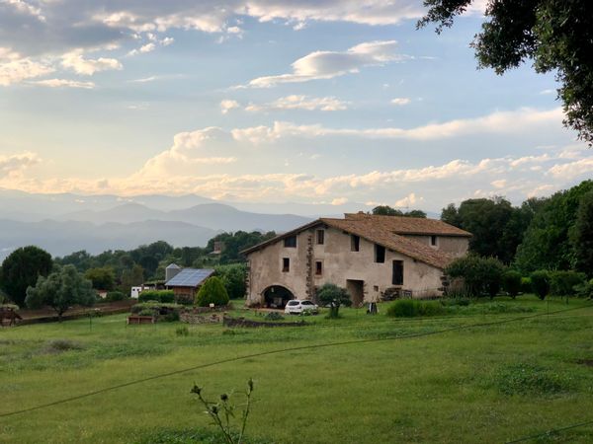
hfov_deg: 36.8
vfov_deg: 28.0
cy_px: 222
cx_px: 296
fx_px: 891
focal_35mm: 52
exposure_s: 1/1021
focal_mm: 6
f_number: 2.4
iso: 16
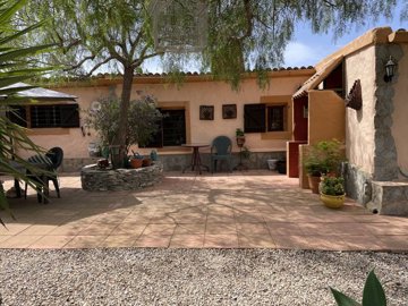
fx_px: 306
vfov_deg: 53.1
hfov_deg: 67.3
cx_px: 204
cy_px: 153
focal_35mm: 26
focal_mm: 4.2
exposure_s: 1/1595
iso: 32
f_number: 1.6
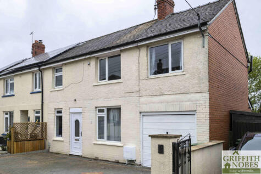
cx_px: 130
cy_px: 87
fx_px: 218
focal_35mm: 30
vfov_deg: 43.6
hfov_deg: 61.9
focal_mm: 30
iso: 64
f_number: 9
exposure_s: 1/60
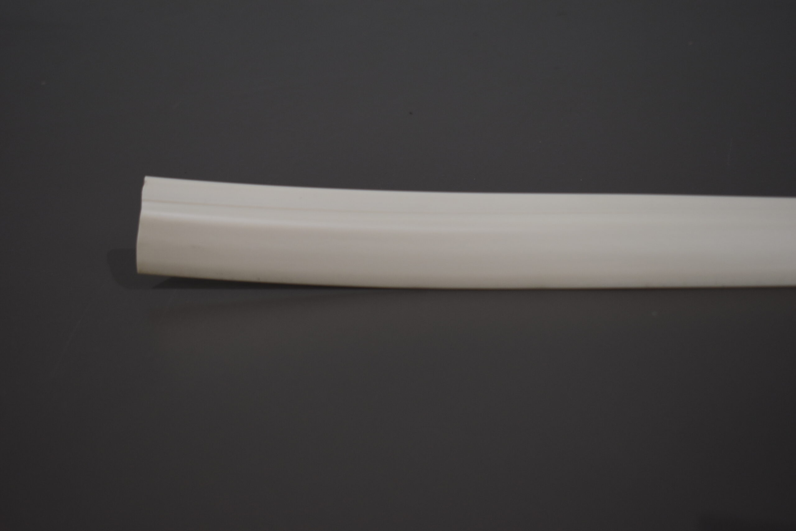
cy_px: 266
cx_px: 398
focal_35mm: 57
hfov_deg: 35.1
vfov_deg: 23.8
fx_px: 1260
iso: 500
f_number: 4.8
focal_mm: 38
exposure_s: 1/250
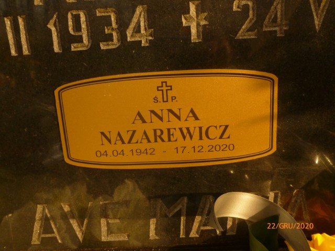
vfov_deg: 49.7
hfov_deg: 63.4
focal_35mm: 28
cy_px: 126
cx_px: 168
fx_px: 271
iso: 200
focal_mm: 5
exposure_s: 1/160
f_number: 3.3
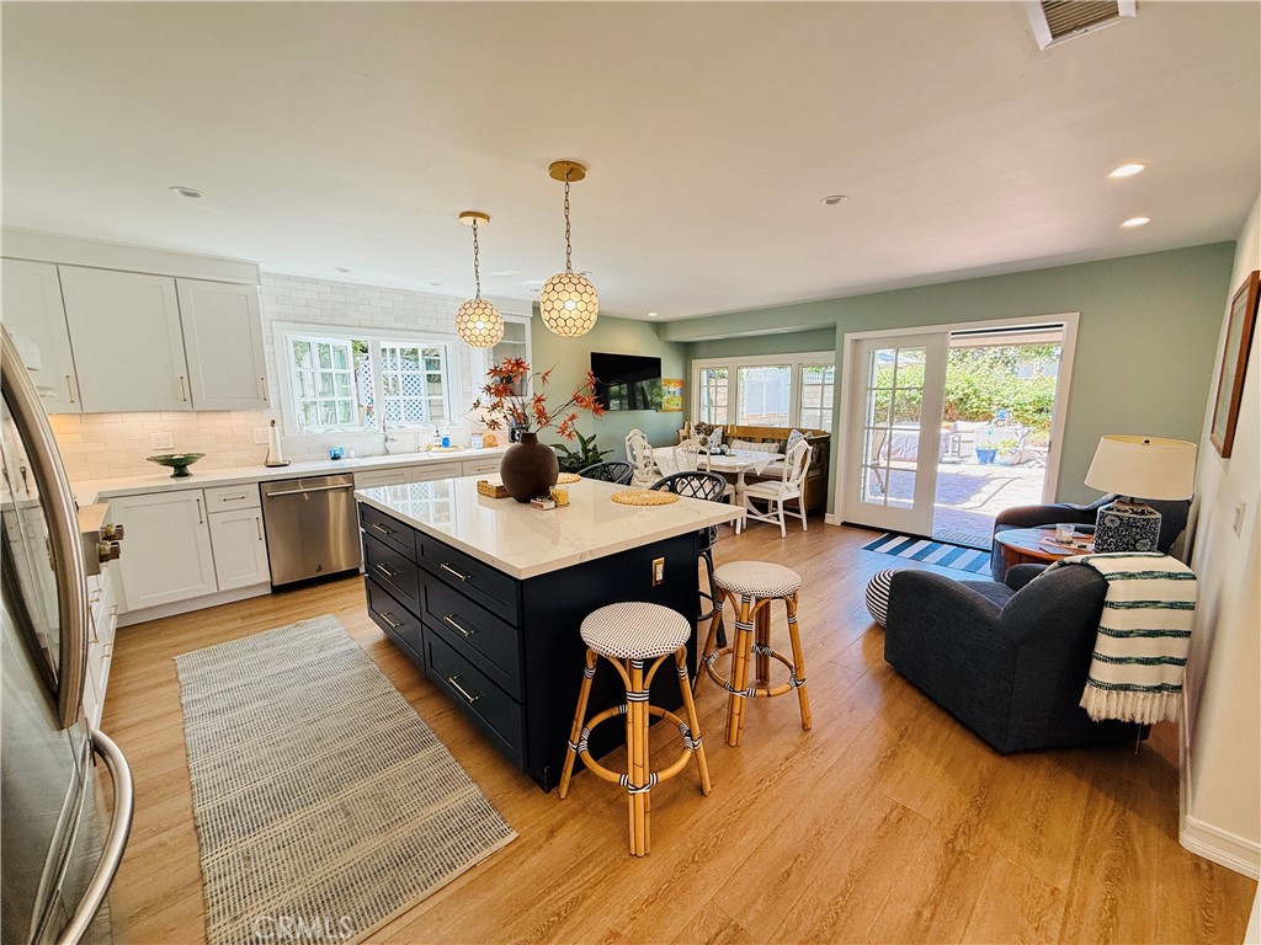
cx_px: 630
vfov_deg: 85.7
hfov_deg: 102.1
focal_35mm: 14
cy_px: 472
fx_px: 510
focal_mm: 2.22
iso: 80
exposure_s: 1/120
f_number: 2.2
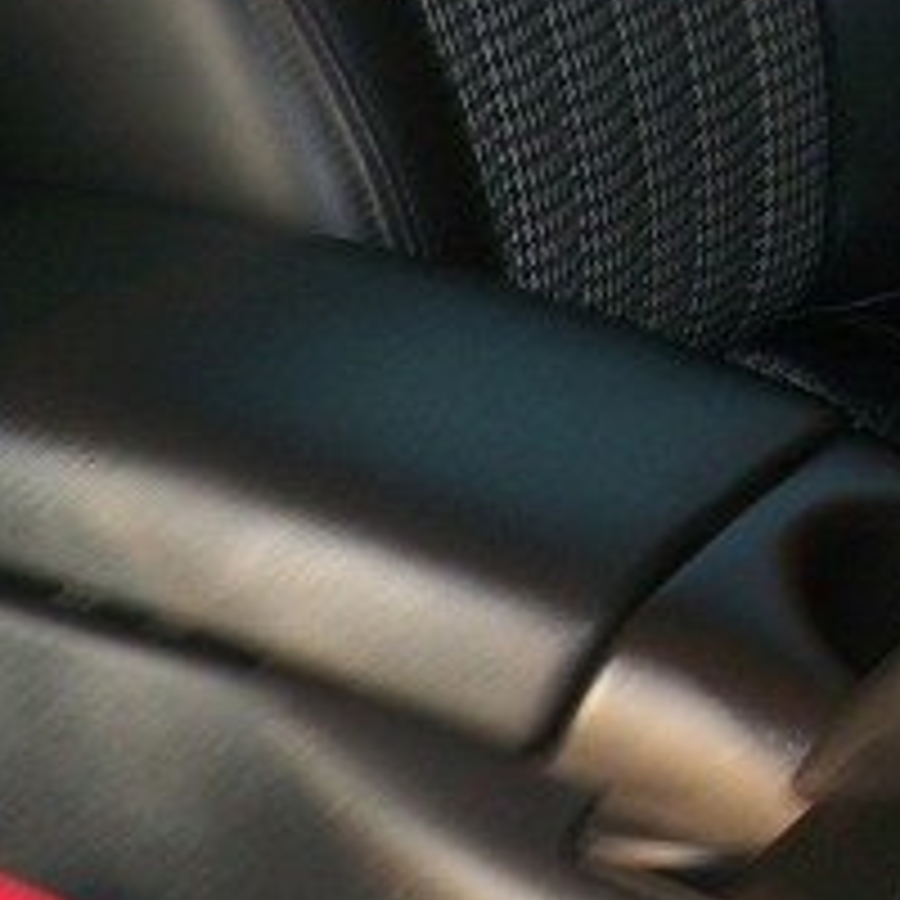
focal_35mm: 158
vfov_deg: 10.6
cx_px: -662
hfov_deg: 10.5
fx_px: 4648
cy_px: 1444
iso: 80
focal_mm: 6.3
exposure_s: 1/60
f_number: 3.1
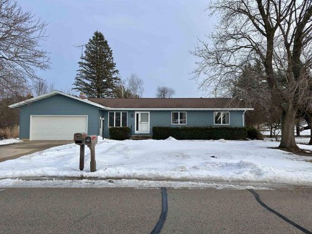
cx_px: 156
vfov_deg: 56.8
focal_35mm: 24
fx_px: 216
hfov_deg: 71.6
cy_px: 117
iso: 64
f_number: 1.78
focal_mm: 6.76
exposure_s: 1/847
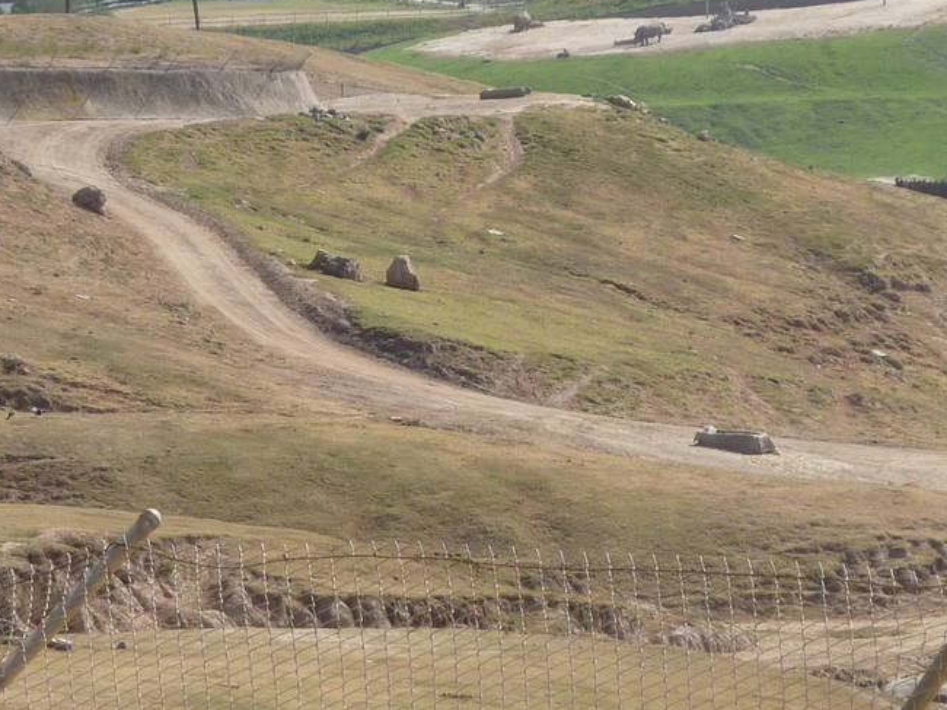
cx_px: 669
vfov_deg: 4.1
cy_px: 106
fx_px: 9900
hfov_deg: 5.5
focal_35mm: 362
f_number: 4.5
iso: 80
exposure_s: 1/500
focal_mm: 24.1
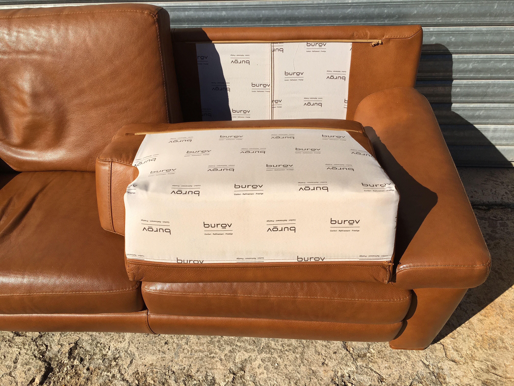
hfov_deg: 61.7
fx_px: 431
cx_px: 257
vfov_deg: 48.2
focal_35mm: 29
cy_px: 193
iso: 25
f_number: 2.2
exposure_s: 1/3077
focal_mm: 4.15
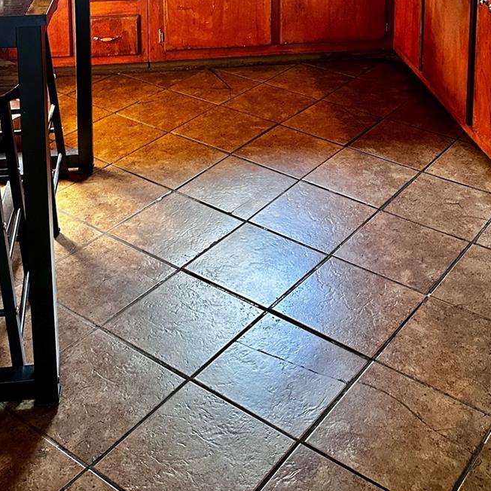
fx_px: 802
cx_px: 252
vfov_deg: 29.7
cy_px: -80
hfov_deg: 34.0
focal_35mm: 50
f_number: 1.78
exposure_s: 1/60
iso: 500
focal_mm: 6.86
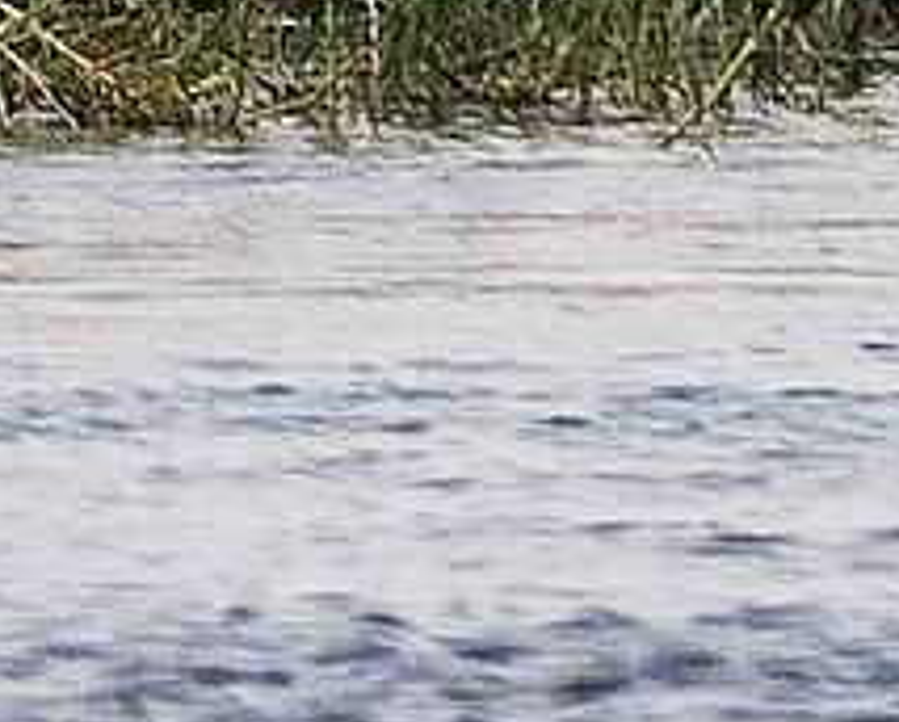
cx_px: 584
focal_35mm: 3274
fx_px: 87270
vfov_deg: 0.5
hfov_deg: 0.6
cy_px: -1748
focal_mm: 260
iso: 800
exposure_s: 1/350
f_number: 4
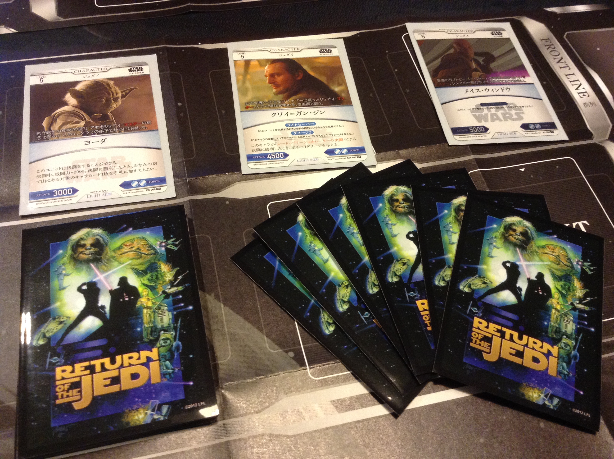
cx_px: 307
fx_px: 584
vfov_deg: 42.8
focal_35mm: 33
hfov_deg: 55.4
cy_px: 230
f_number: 2.4
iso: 160
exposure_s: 1/24
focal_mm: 3.3
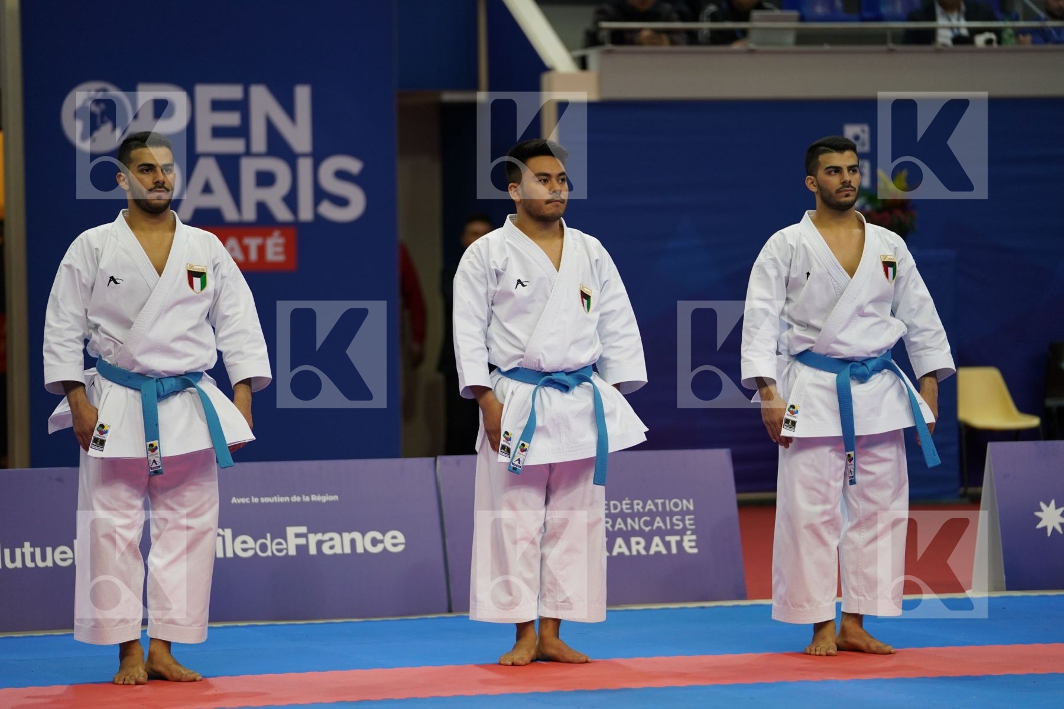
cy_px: 354
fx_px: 4226
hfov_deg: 14.3
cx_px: 532
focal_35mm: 143
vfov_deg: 9.6
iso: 1600
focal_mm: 143
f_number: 2.8
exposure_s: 1/500
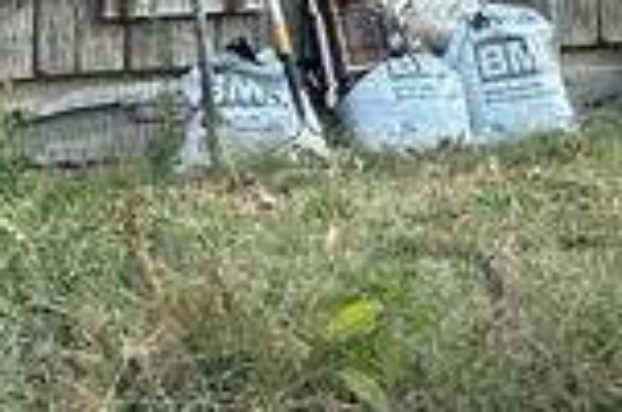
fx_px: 3655
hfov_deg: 9.6
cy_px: -305
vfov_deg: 6.3
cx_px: -136
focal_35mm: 212
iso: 64
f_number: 1.78
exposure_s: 1/407
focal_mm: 6.86
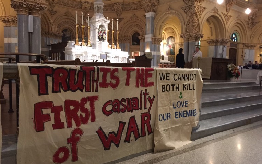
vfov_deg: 40.6
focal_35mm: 31
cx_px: 131
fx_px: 221
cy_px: 85
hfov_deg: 61.2
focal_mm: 4.15
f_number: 2.2
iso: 320
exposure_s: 1/15
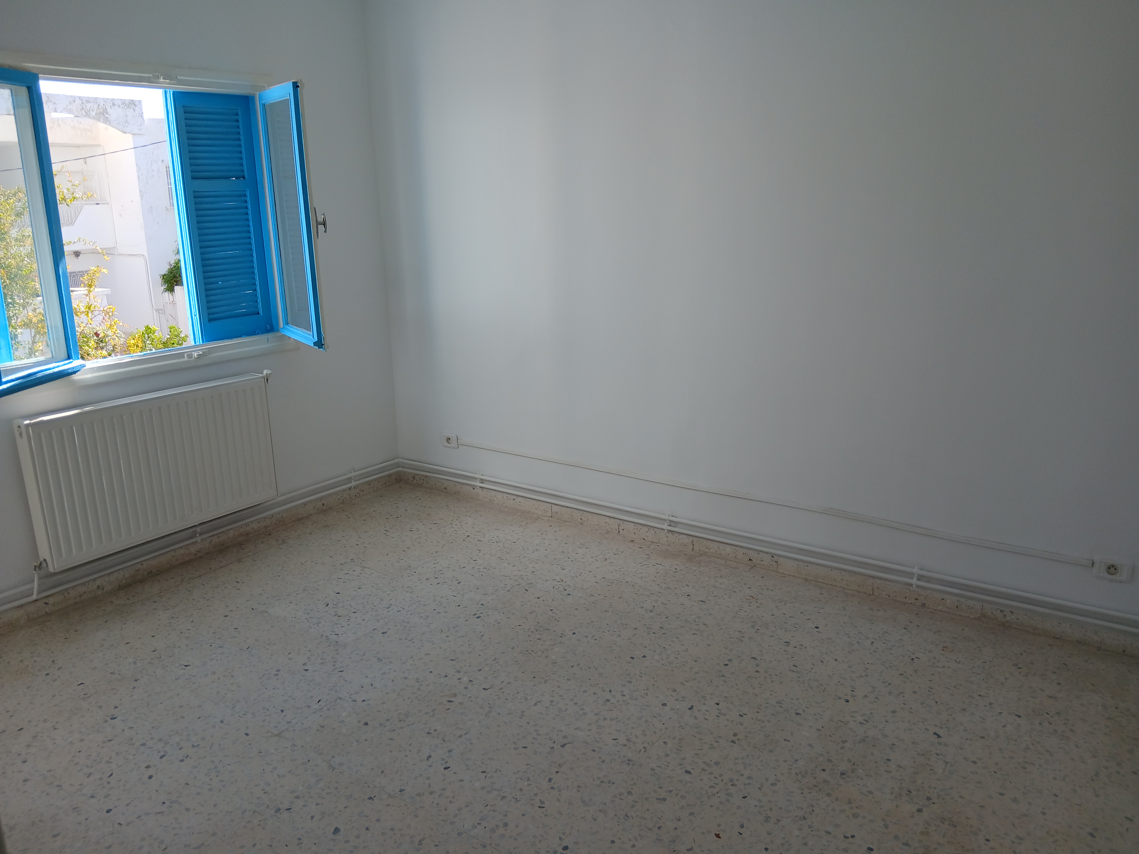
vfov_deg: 53.1
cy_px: 427
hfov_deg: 67.3
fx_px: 856
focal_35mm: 26
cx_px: 570
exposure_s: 1/116
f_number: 1.8
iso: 20
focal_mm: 3.98
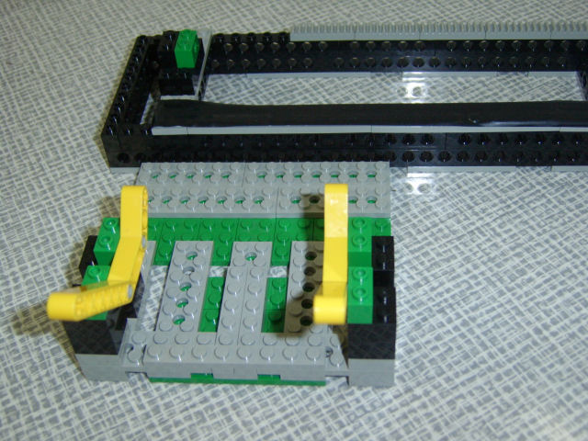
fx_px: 645
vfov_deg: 37.7
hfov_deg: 49.0
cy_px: 220
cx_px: 294
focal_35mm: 38
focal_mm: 9.86
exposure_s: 1/60
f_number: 2.7
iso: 200
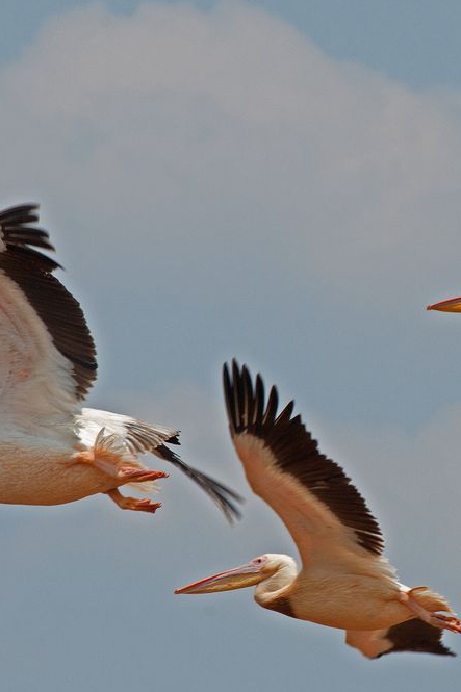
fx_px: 15585
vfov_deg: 2.5
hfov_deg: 1.7
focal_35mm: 811
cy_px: 385
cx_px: 373
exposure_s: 1/640
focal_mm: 300
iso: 400
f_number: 13
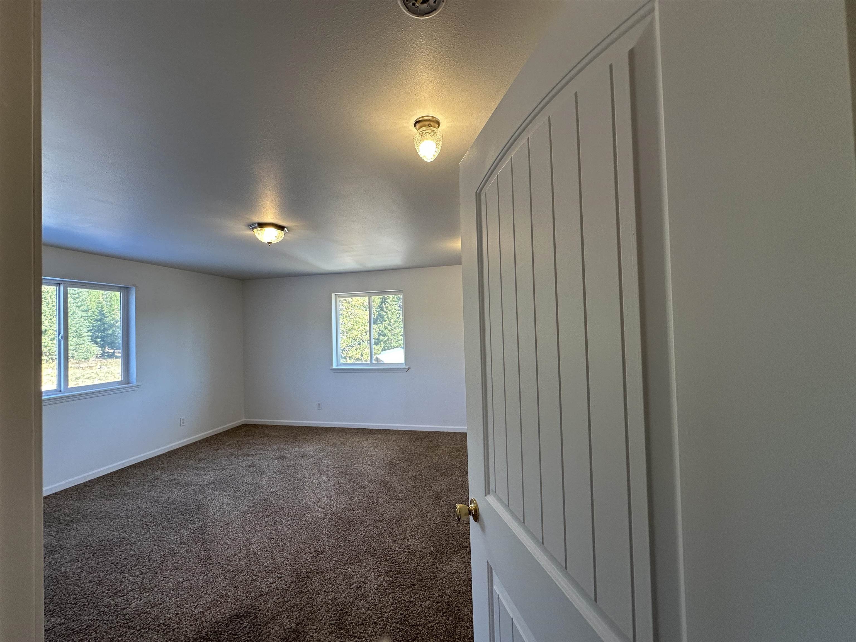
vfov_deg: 85.7
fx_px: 346
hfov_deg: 102.1
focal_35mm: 14
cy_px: 321
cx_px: 428
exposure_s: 1/120
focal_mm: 2.22
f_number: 2.2
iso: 160
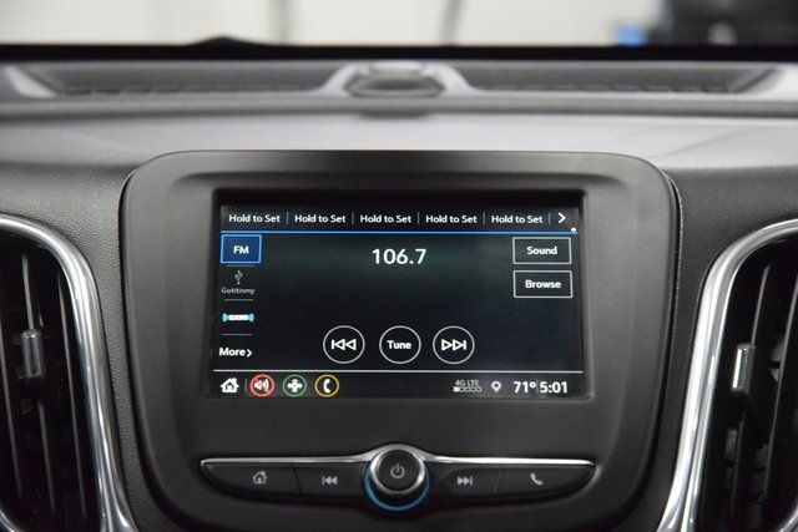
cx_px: 399
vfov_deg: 13.0
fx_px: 2328
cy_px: 266
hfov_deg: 19.5
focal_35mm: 105
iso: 5600
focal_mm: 70
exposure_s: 1/125
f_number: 4.5
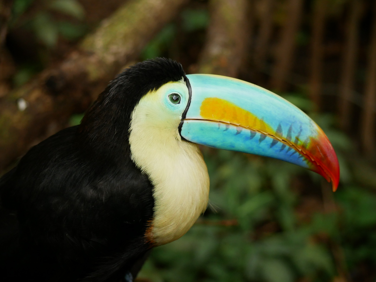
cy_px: 142
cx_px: 187
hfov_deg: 19.1
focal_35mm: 103
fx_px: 1119
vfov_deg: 14.4
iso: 1250
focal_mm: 51
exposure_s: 1/125
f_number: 4
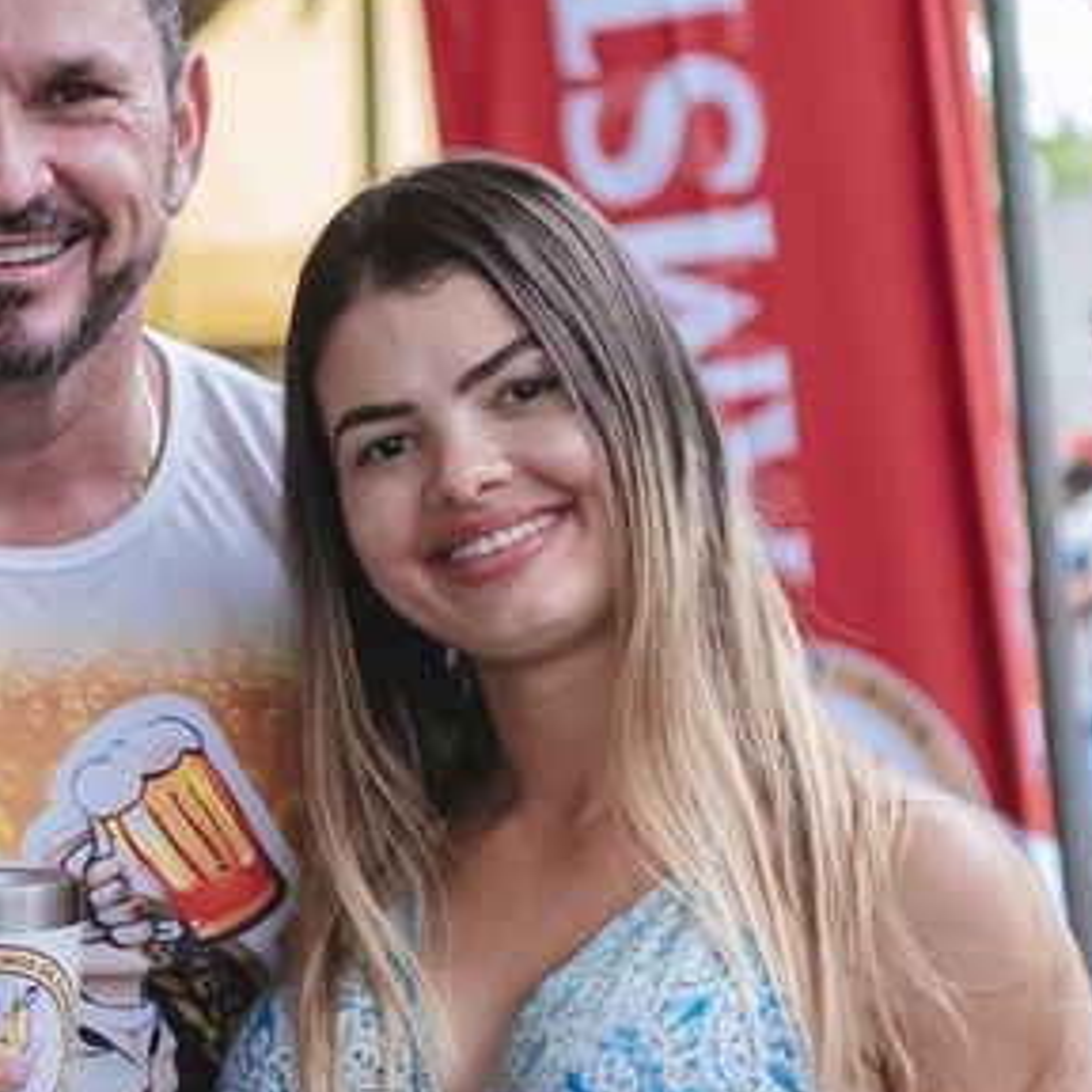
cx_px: 250
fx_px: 4108
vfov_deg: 15.1
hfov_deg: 15.1
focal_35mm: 115
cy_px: 677
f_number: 2
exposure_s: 1/1600
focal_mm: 35
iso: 2500
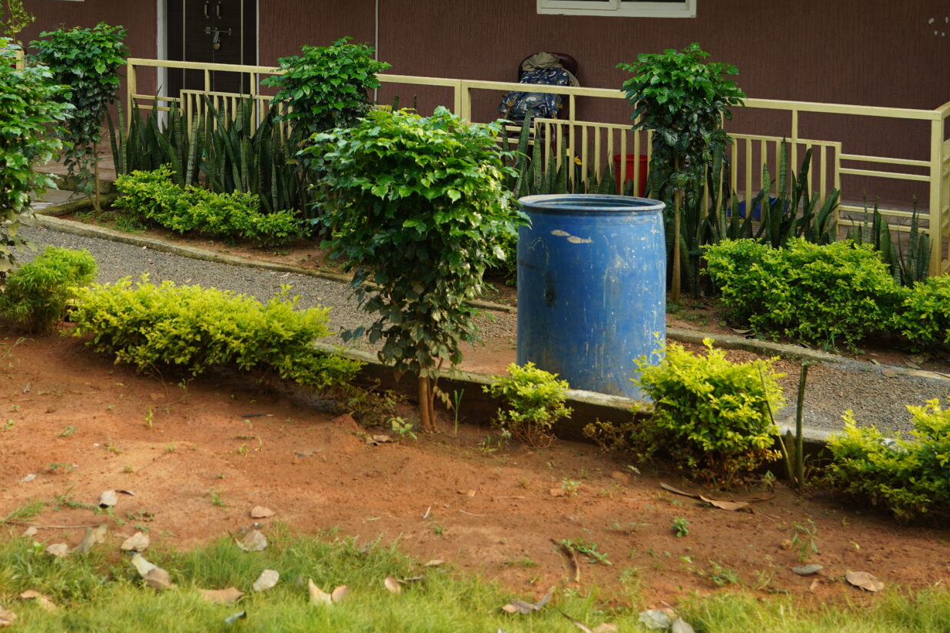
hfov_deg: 39.4
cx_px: 369
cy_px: -5
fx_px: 1319
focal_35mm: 50
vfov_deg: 25.6
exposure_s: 1/200
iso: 160
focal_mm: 24
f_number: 4
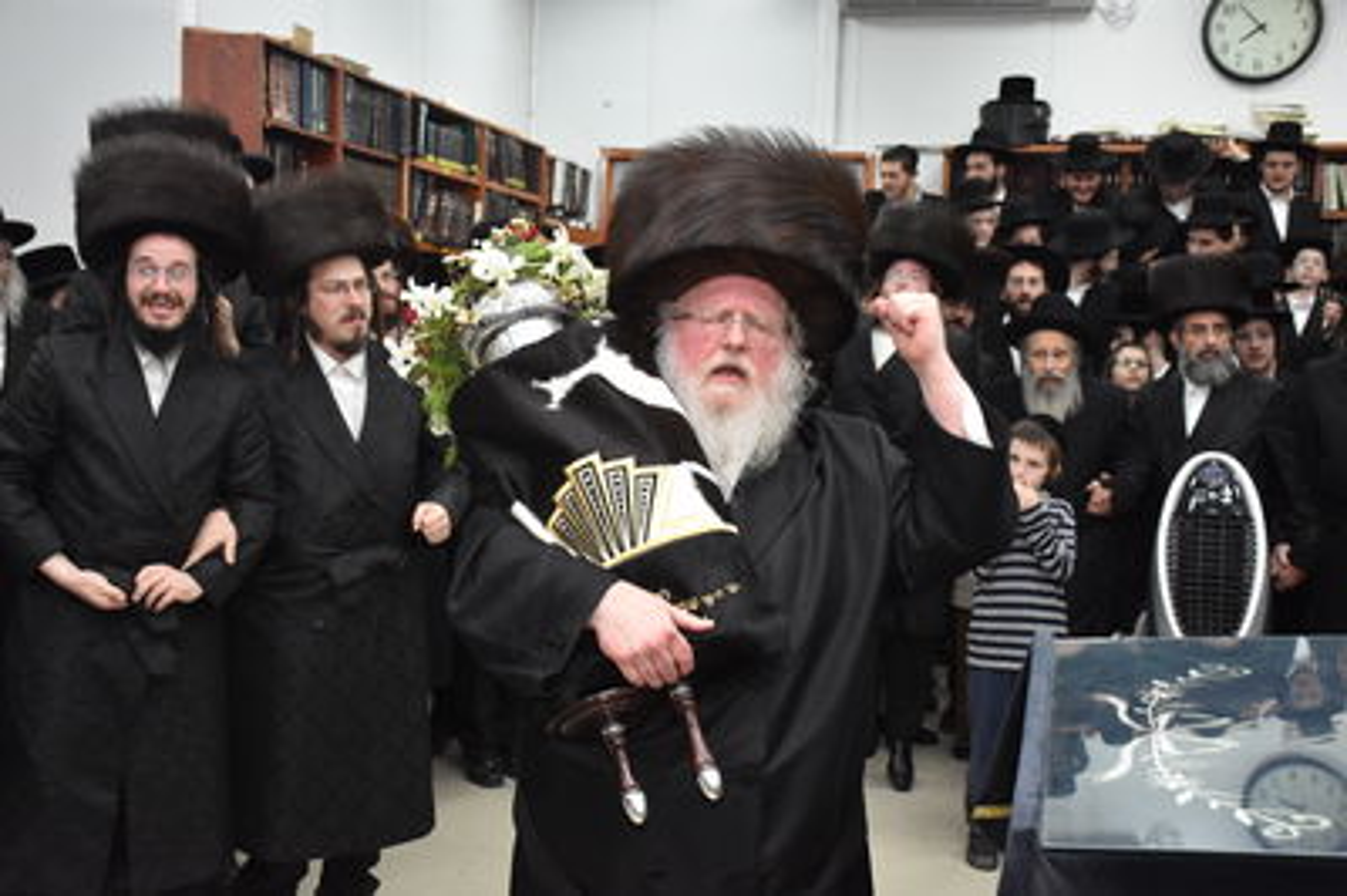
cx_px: 674
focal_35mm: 40
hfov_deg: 48.0
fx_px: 1514
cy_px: 448
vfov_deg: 33.0
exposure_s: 1/160
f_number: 5.6
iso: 1600
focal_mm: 27
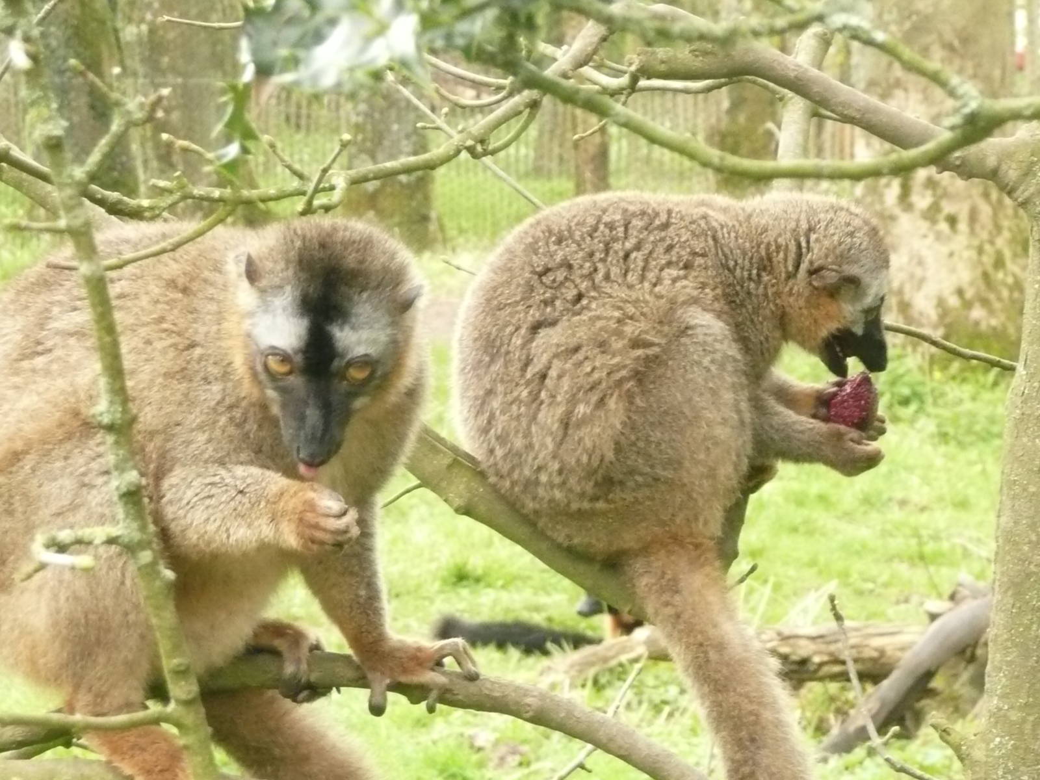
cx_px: 520
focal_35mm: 210
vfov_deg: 7.1
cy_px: 390
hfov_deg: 9.4
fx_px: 6309
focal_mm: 23.1
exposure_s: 1/125
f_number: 4.8
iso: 640
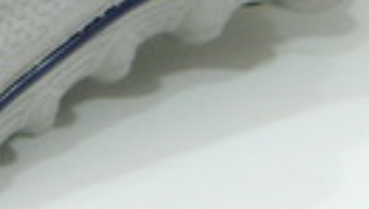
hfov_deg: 7.3
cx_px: -152
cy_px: -160
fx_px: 2840
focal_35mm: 290
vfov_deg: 4.2
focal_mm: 12.6
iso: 400
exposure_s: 1/10
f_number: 4
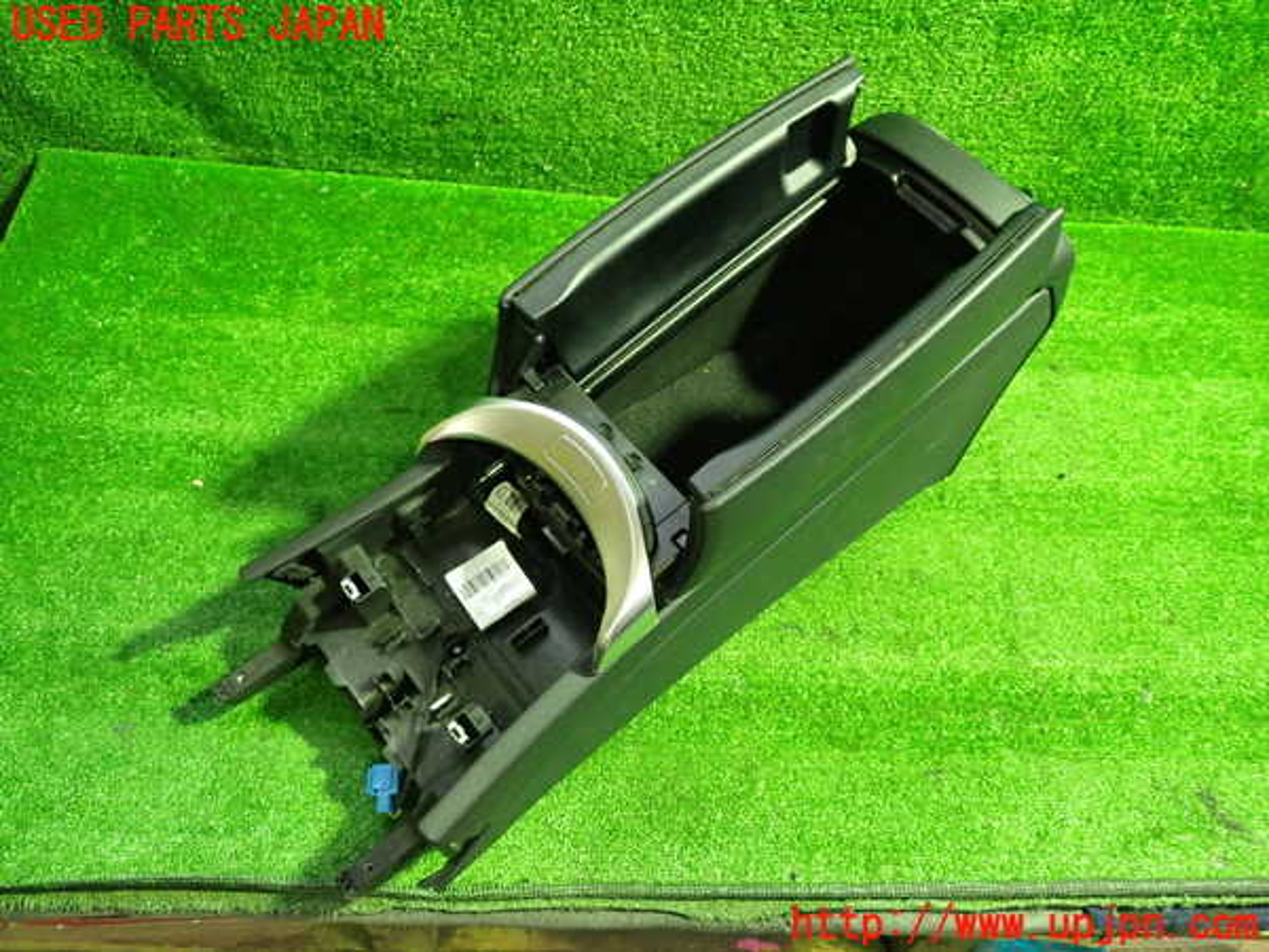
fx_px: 1100
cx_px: 634
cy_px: 476
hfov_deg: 60.0
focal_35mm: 30
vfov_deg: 46.8
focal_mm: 5.4
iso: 640
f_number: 2.3
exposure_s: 1/30
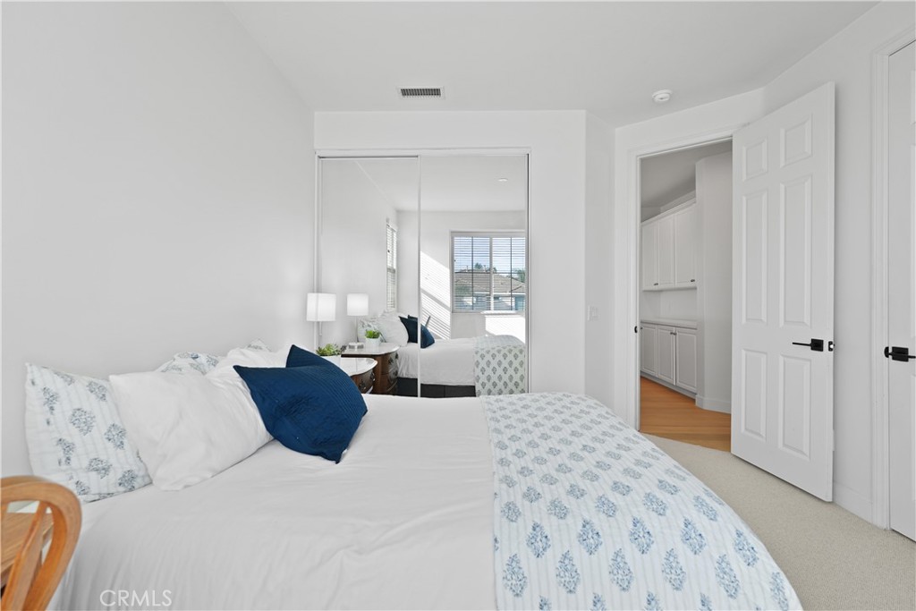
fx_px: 407
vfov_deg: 73.8
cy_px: 306
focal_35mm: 16
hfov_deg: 96.7
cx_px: 458
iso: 100
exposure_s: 1/15
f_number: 4.5
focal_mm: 16
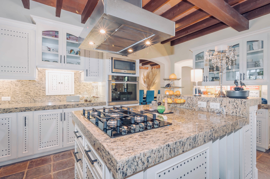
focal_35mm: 16
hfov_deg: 96.8
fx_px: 120
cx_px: 135
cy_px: 90
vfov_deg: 73.7
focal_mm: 16
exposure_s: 1/2
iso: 400
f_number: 20
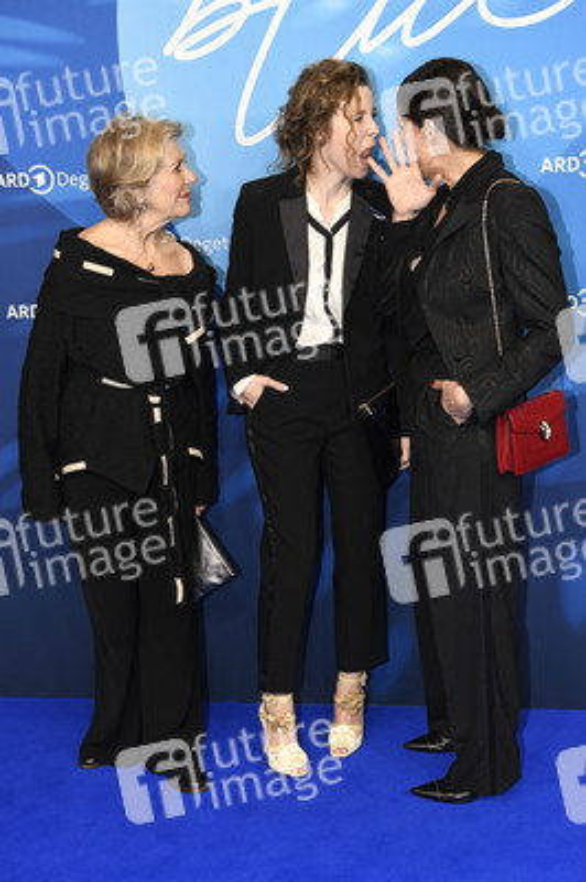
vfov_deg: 48.5
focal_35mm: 40
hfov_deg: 33.3
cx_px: 293
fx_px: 978
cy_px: 441
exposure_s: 1/250
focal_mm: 40
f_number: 4
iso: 800
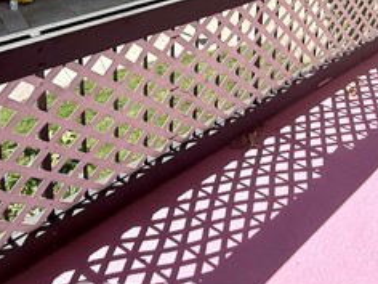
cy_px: -66
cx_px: 279
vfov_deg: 31.1
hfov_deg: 47.3
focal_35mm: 38
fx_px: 415
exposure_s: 1/1497
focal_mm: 2.22
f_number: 2.2
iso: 50
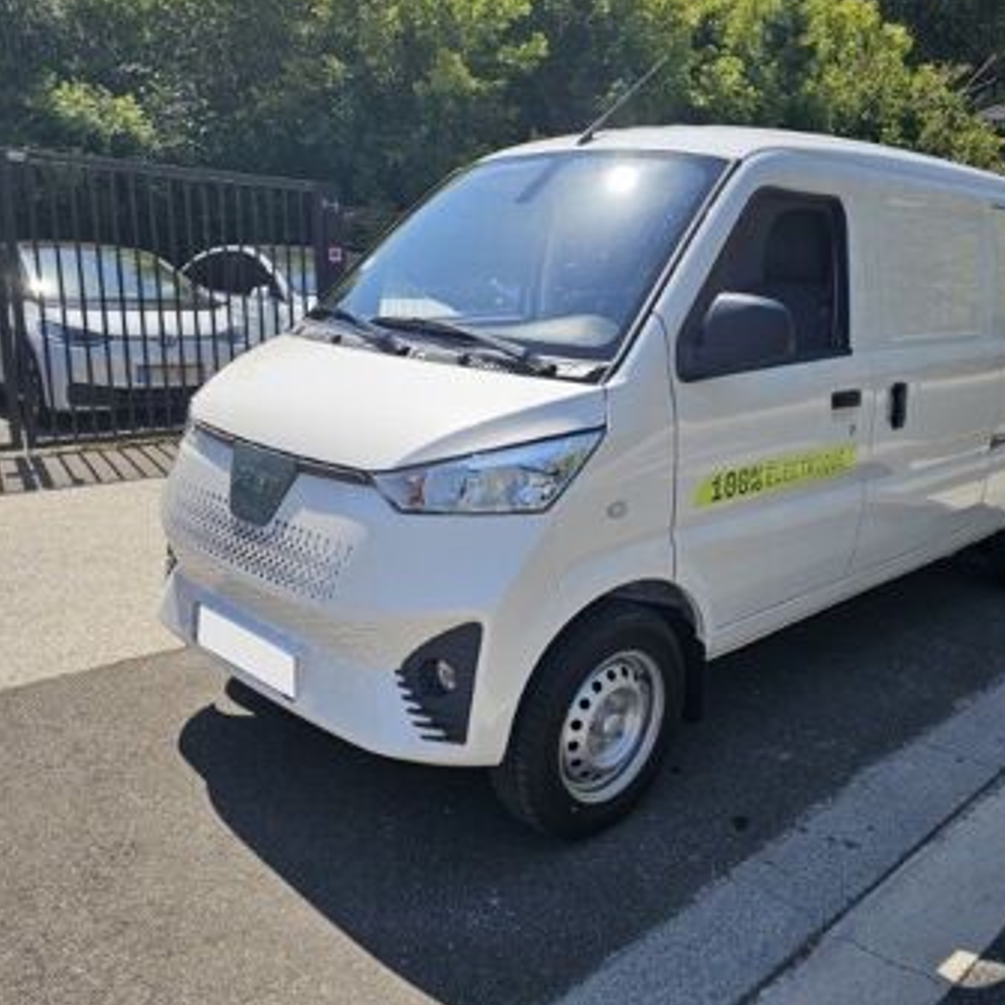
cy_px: 491
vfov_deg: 55.6
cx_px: 616
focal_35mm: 29
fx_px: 953
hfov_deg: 55.1
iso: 10
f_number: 1.7
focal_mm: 6.3
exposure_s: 1/777
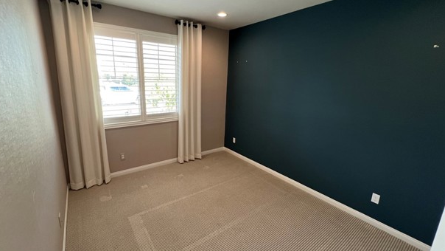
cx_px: 213
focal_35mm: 15
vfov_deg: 70.5
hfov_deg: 102.9
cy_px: 118
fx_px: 177
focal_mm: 1.57
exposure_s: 1/120
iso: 200
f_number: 1.8
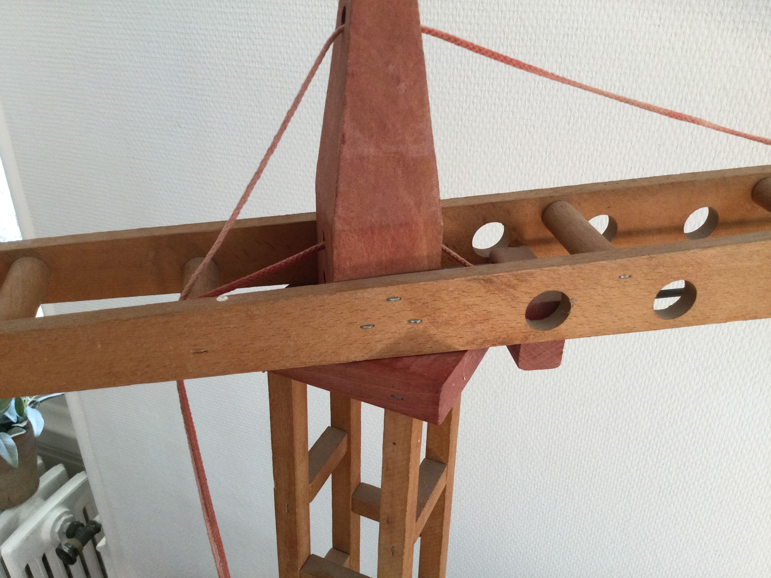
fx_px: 690
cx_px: 386
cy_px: 289
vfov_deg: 45.4
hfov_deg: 58.4
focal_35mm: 31
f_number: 2.4
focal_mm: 3.3
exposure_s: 1/33
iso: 50
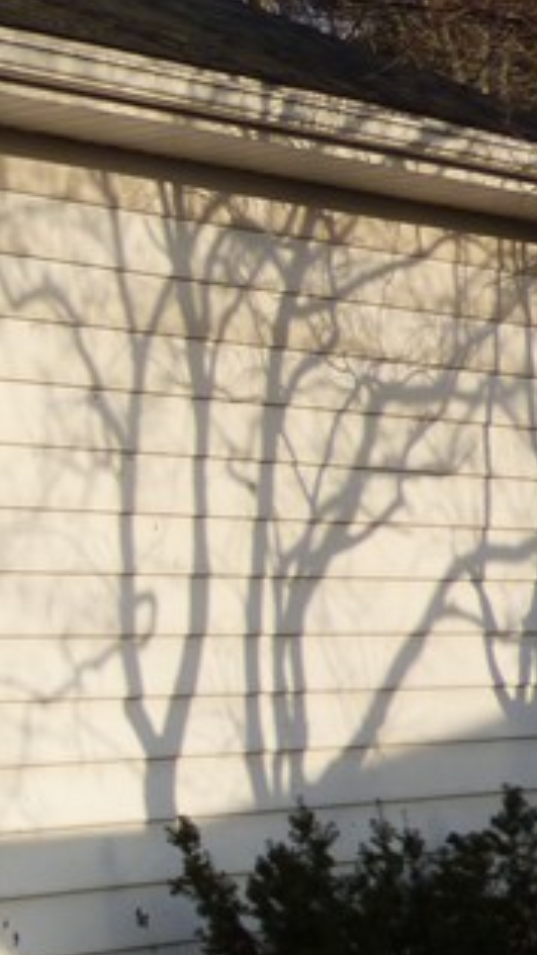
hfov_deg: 8.1
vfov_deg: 15.5
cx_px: -731
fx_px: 3496
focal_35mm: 138
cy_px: 337
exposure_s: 1/640
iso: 100
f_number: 3.5
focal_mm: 6.8
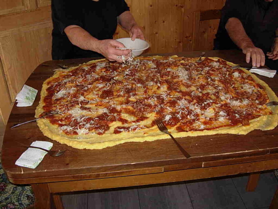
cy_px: 104
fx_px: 289
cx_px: 139
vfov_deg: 39.7
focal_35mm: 36
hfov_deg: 51.3
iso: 50
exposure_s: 1/45.2
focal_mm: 7.5
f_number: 2.7
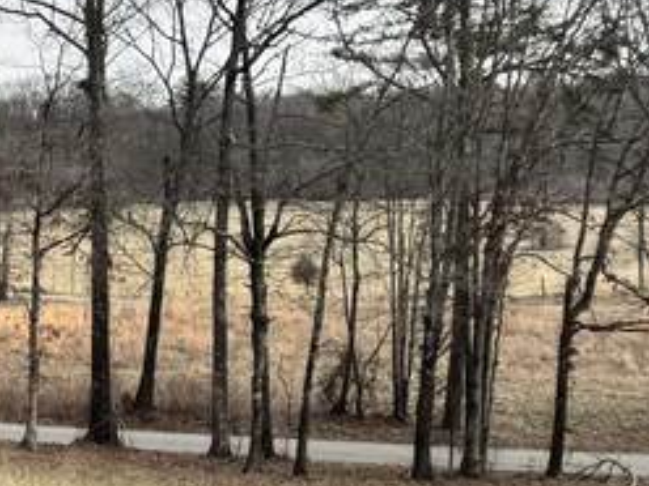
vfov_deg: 11.9
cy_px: 295
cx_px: -492
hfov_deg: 14.2
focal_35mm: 124
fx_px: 2325
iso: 80
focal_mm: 6.76
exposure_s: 1/4049
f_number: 1.78
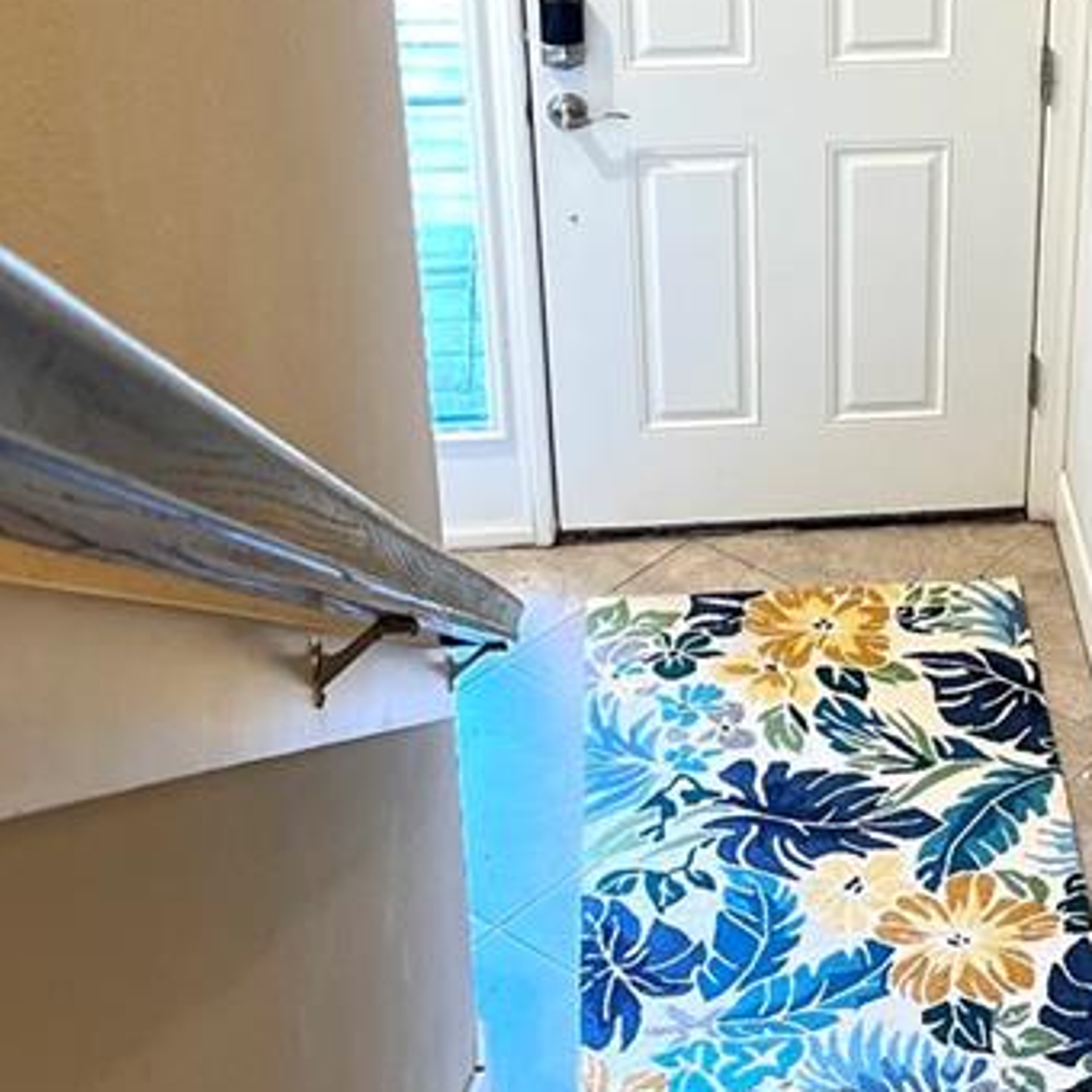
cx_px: 1031
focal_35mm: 81
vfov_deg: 21.3
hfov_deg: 20.8
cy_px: 363
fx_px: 2891
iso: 250
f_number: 1.5
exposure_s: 1/60
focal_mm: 5.7
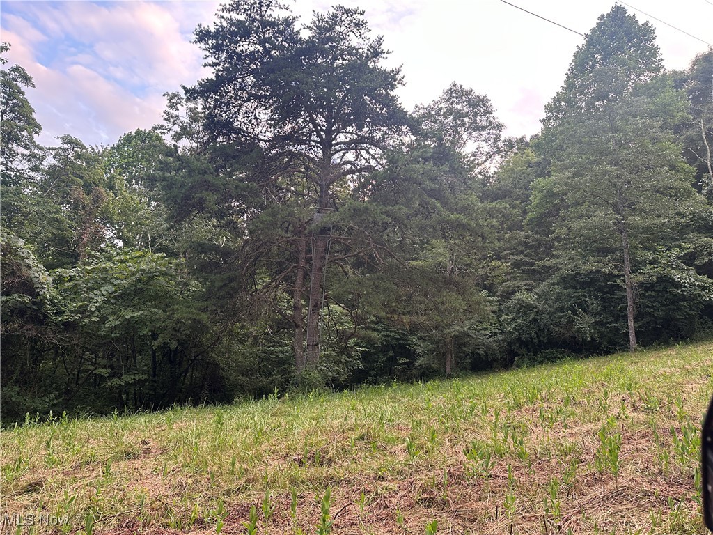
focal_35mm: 24
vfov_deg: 56.8
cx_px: 356
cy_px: 268
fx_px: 494
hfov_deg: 71.6
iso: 100
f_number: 1.78
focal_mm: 6.86
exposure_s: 1/121
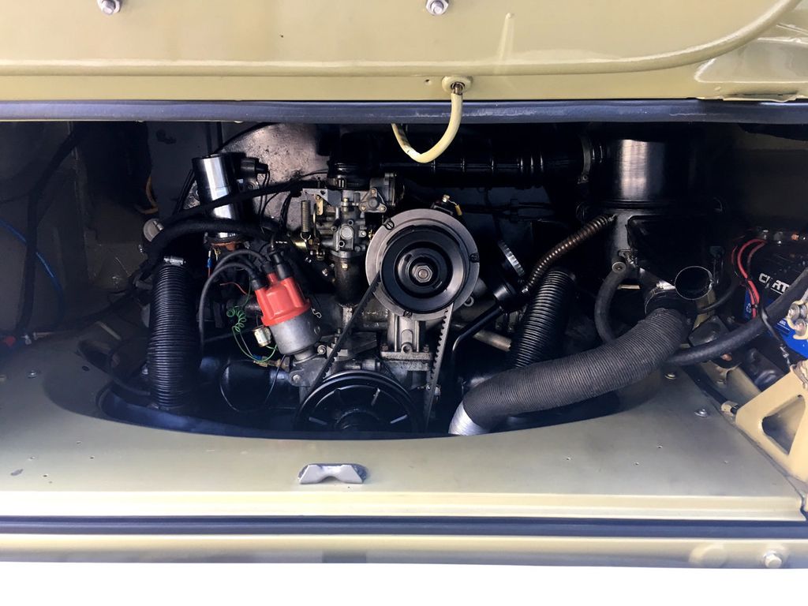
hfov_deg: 61.7
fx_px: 677
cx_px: 404
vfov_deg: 48.2
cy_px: 303
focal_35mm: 29
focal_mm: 4.15
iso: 64
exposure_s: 1/30
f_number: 2.2
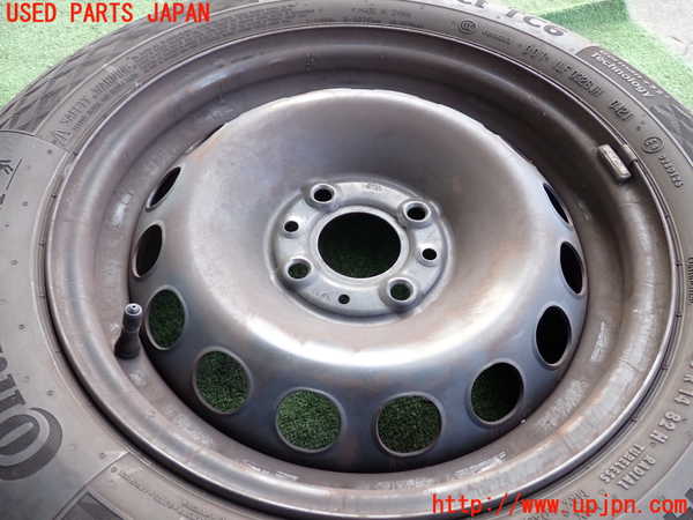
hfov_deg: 60.0
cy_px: 260
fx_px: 601
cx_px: 346
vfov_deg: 46.8
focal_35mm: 30
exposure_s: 1/125
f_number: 2.3
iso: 200
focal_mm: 5.4
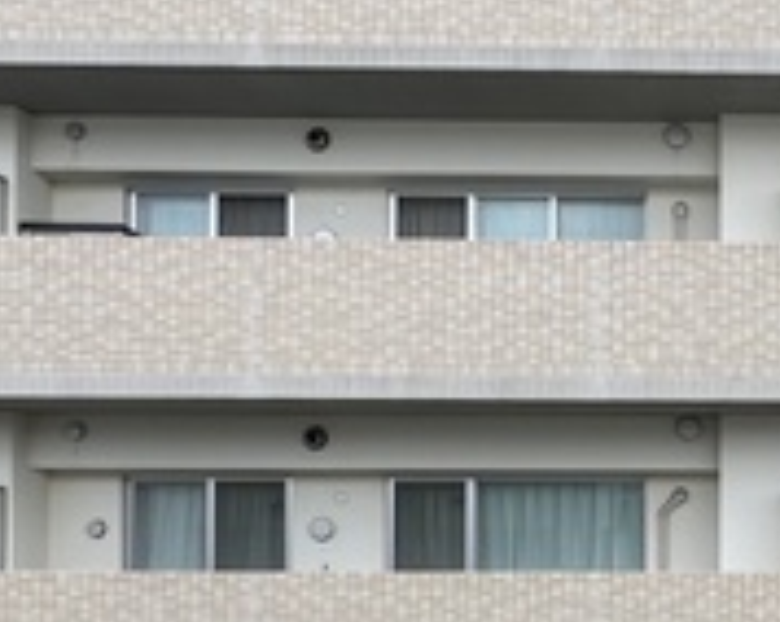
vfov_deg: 29.2
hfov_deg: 33.7
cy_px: 532
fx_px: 1153
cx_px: 802
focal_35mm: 50
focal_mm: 1.57
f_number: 1.8
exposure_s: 1/127
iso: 32
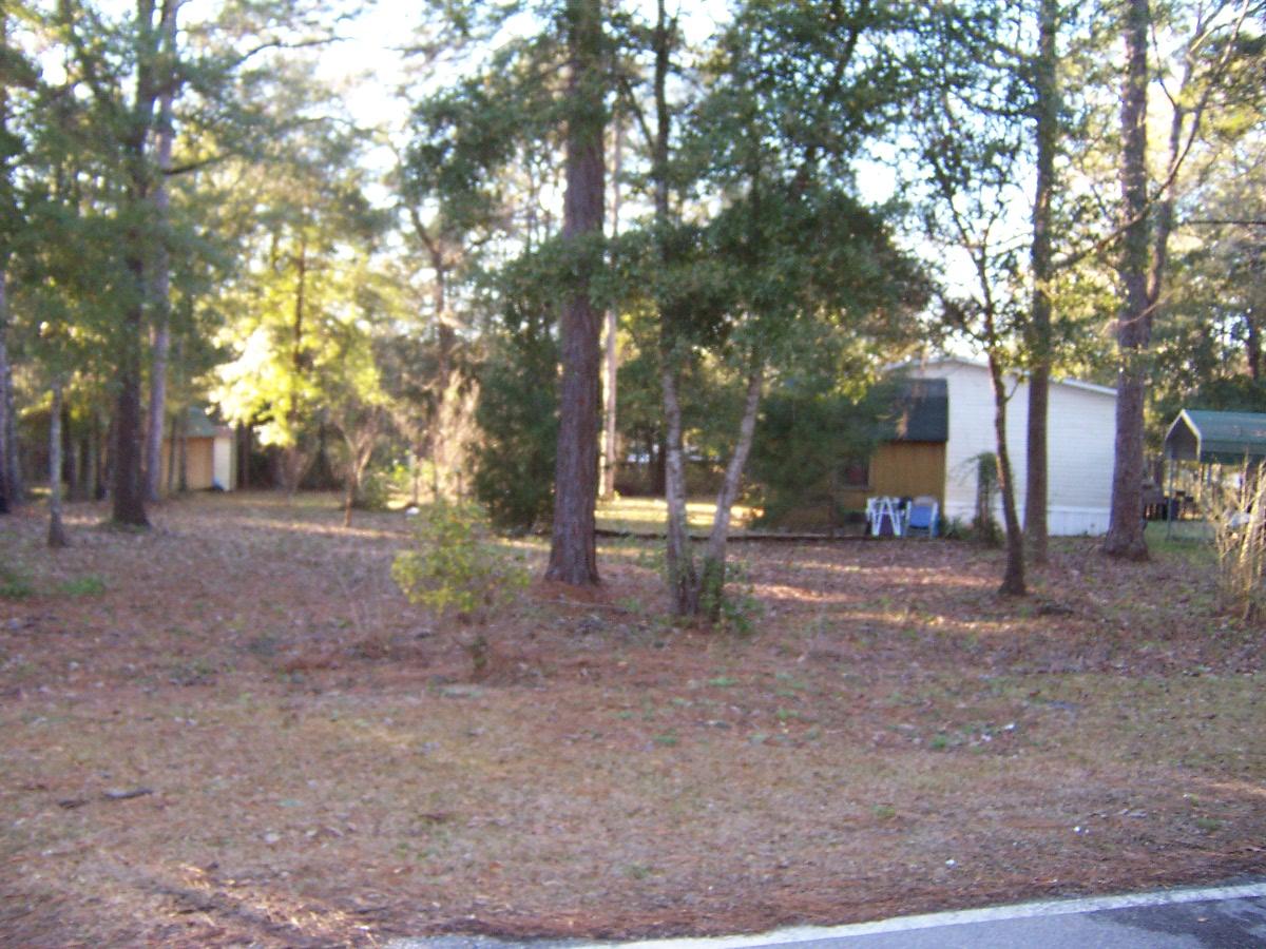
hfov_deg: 55.4
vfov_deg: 42.9
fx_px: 1207
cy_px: 474
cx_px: 633
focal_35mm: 33
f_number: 2.8
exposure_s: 1/60
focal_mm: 5.5
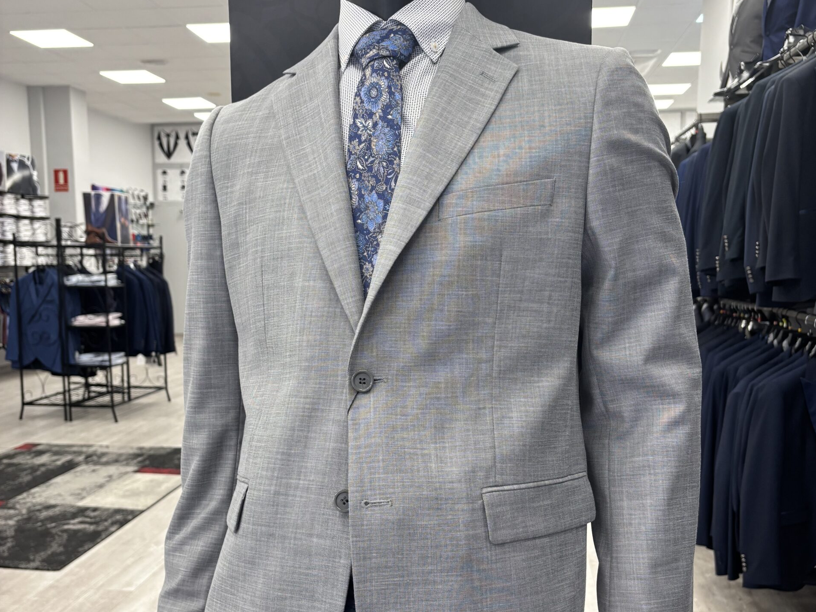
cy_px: 358
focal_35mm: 35
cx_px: 410
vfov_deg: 40.6
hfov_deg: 52.6
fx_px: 825
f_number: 1.6
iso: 125
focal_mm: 5.96
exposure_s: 1/100
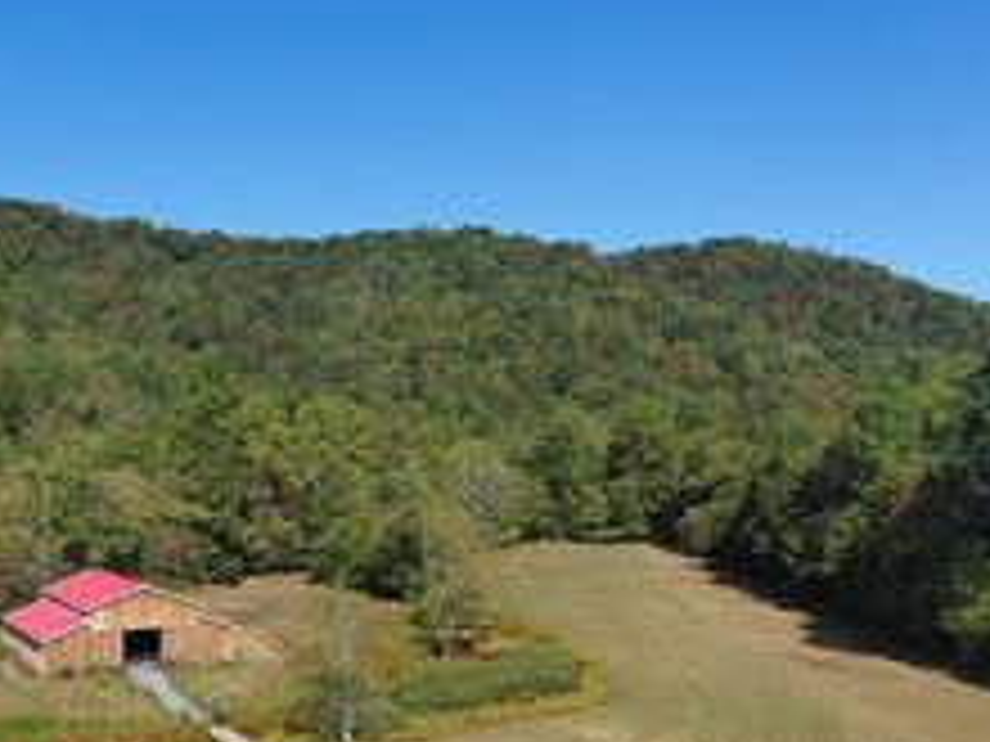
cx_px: 243
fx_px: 1173
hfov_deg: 44.2
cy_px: 522
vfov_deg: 34.6
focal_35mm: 41
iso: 101
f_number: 2.8
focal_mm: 3.7
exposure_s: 1/920
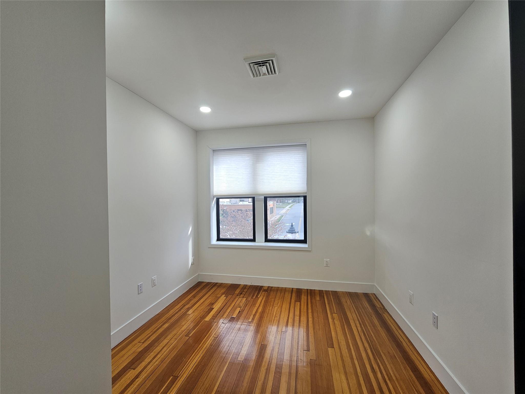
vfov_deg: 89.9
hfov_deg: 106.2
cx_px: 262
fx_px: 197
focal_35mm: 13
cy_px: 197
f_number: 2.2
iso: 50
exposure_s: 1/60
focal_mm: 2.2
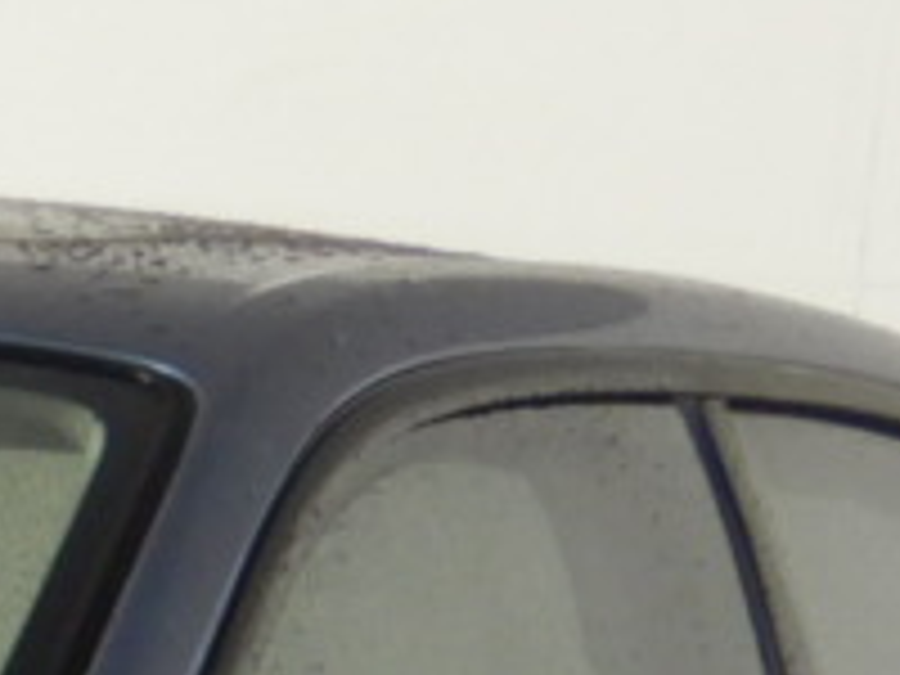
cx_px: -1620
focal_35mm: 352
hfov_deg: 5.4
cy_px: 1904
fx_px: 9152
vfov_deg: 4.1
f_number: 4.3
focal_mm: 7.8
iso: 140
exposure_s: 1/30
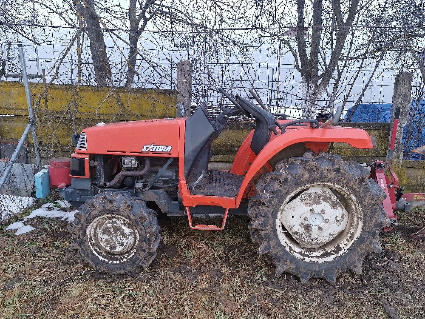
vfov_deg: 58.9
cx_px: 212
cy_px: 160
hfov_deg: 73.9
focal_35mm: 23
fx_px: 282
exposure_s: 1/25
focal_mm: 5.54
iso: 165
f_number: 1.8
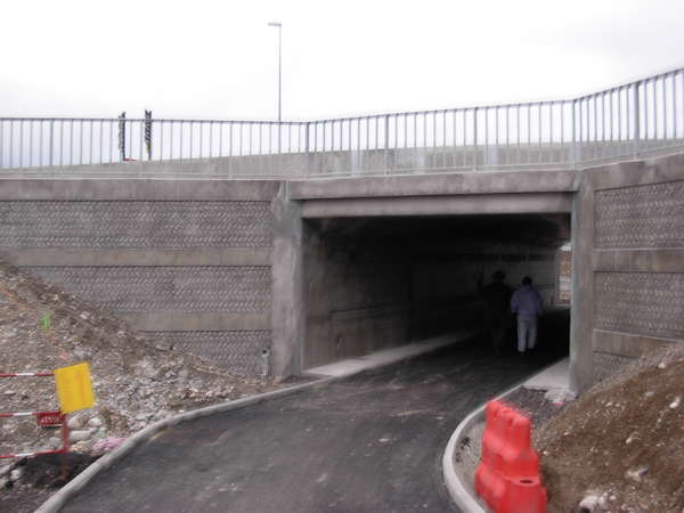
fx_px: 751
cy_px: 256
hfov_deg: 49.0
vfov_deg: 37.7
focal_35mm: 38
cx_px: 342
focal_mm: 6.3
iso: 79
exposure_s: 1/12.3
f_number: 2.9
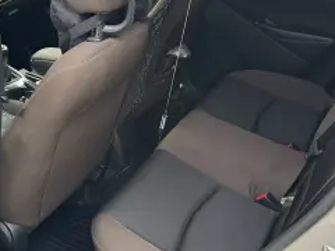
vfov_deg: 39.4
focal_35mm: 36
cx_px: 120
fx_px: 348
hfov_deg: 50.7
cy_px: 96
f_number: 1.78
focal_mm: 6.76
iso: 200
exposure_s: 1/121
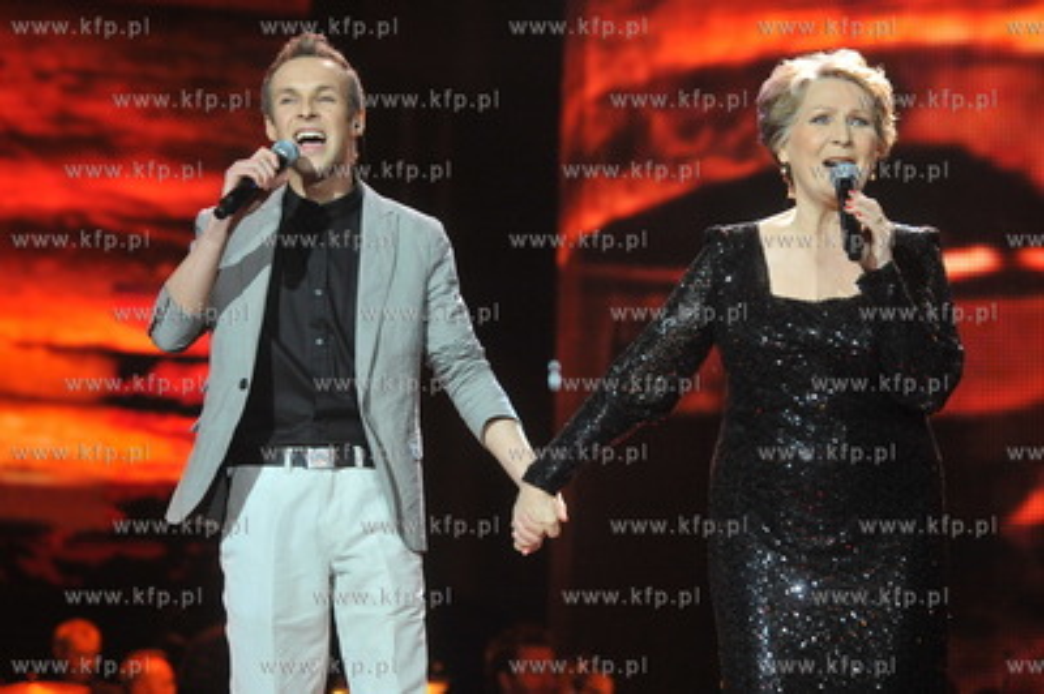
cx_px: 522
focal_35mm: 170
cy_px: 347
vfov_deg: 8.1
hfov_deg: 12.1
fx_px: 4926
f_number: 5.6
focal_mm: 170
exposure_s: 1/200
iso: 3200
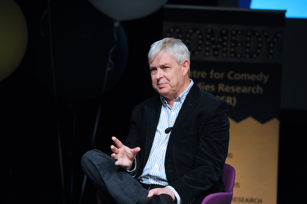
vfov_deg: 8.6
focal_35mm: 160
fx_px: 1363
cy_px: 102
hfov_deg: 12.8
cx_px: 154
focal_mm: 160
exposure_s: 1/250
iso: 1250
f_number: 3.2
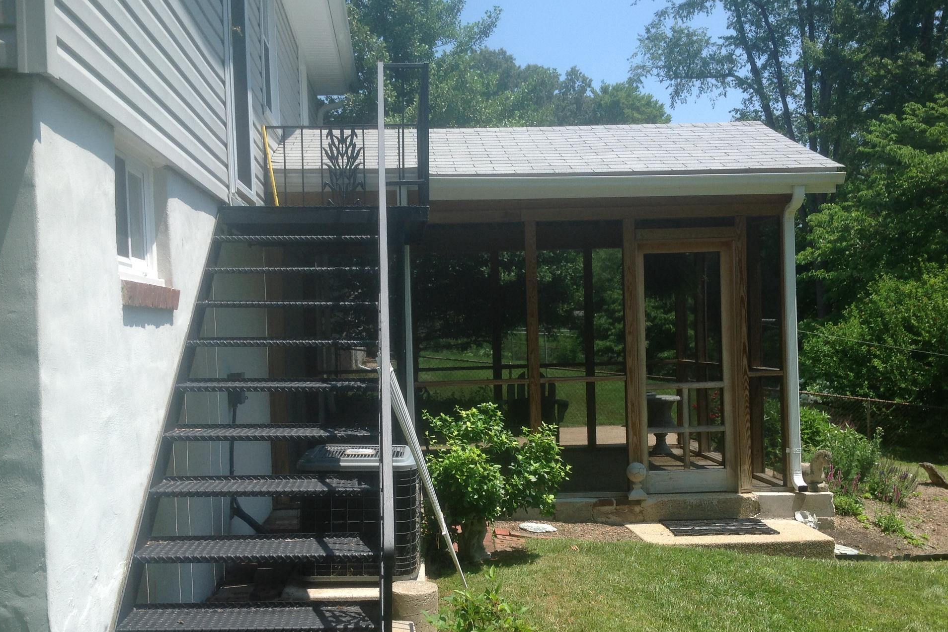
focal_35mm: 39
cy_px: 348
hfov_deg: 49.6
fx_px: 1027
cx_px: 465
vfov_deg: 34.2
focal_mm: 4.28
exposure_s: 1/1209
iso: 50
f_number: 2.4
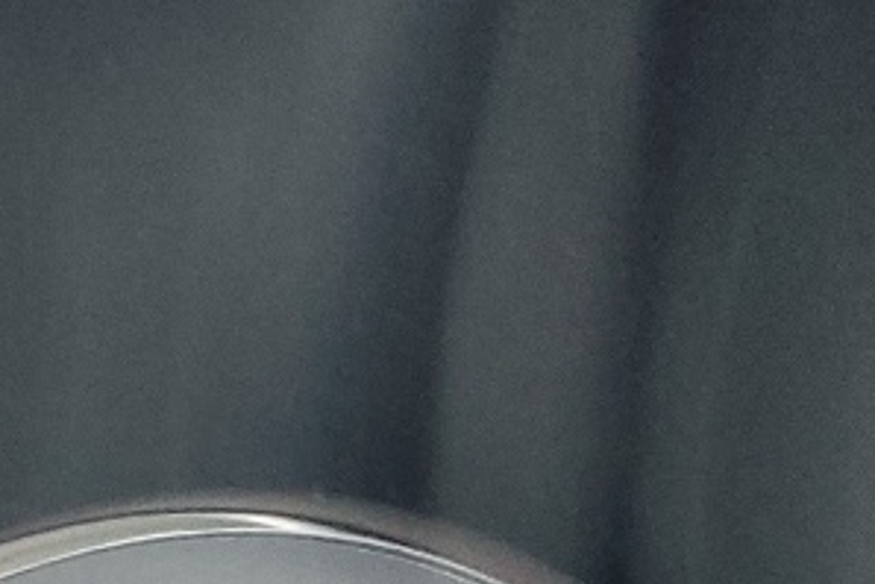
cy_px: 1095
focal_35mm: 145
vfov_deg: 9.0
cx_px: -1310
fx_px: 3526
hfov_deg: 11.4
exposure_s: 1/60.2
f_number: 1.5
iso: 150
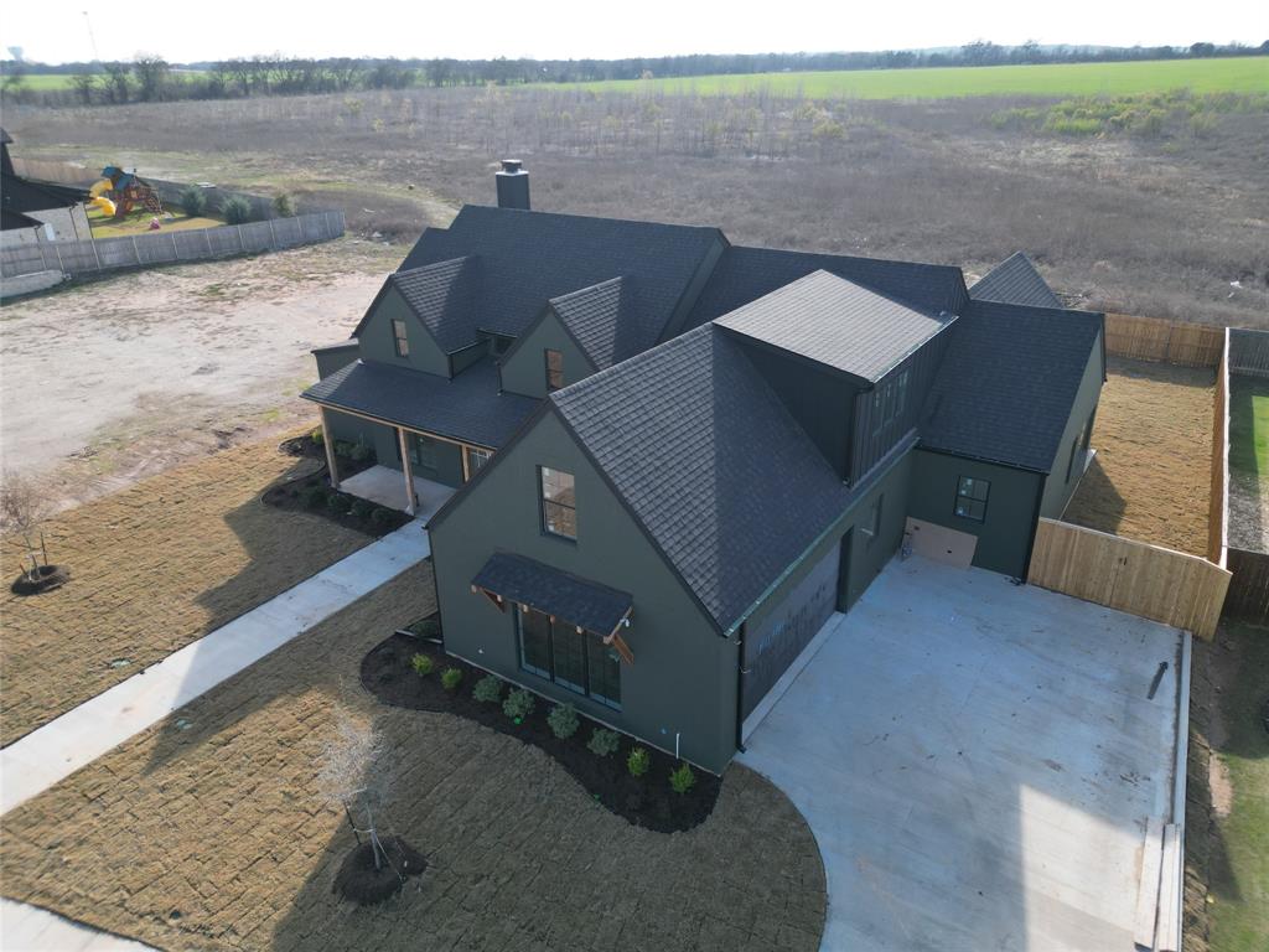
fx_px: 880
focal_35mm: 24
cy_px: 476
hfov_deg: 71.6
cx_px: 634
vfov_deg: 56.8
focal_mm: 6.72
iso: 200
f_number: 1.7
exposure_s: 1/1250
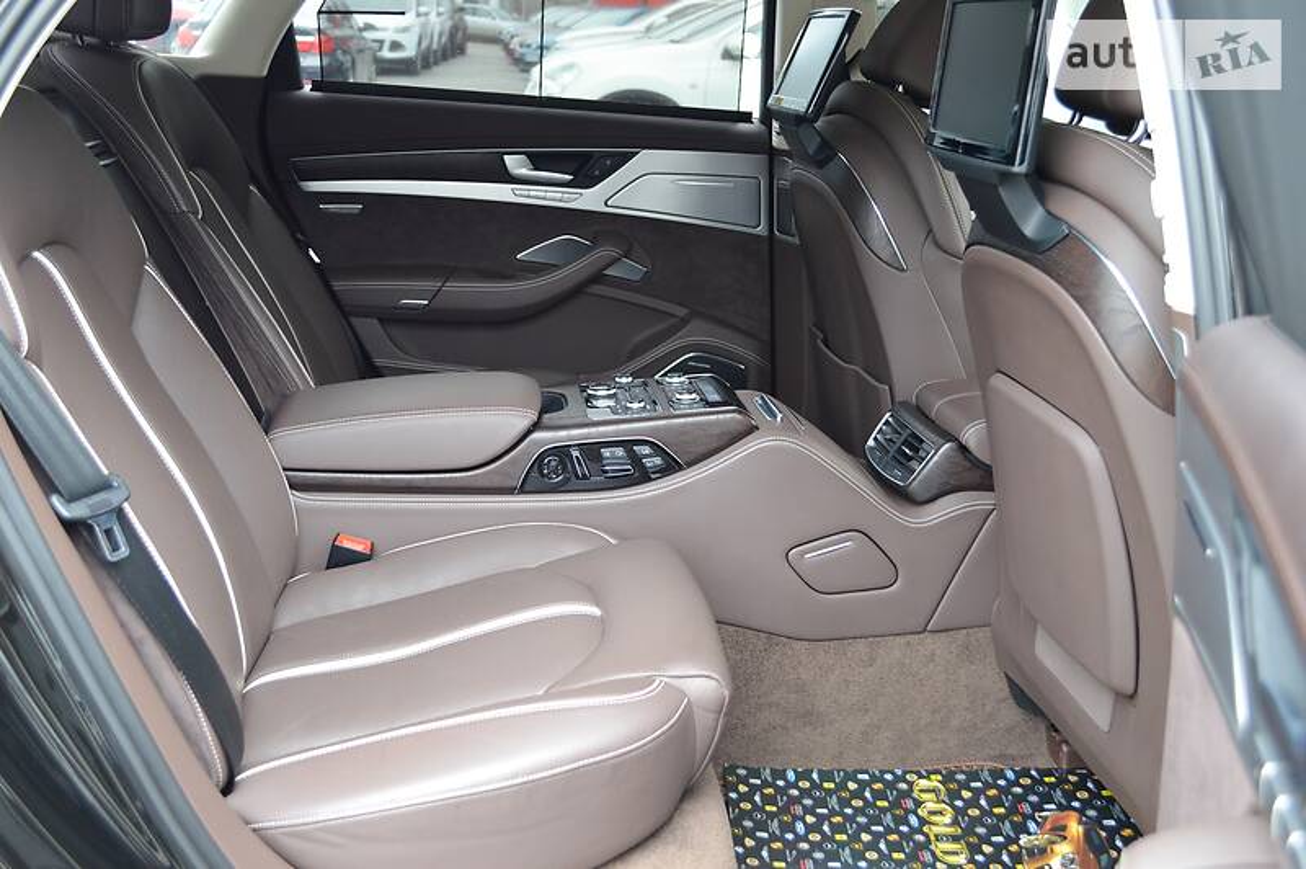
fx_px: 1305
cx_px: 653
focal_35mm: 36
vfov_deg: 36.8
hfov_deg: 53.2
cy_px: 434
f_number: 4
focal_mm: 24
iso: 400
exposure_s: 1/40
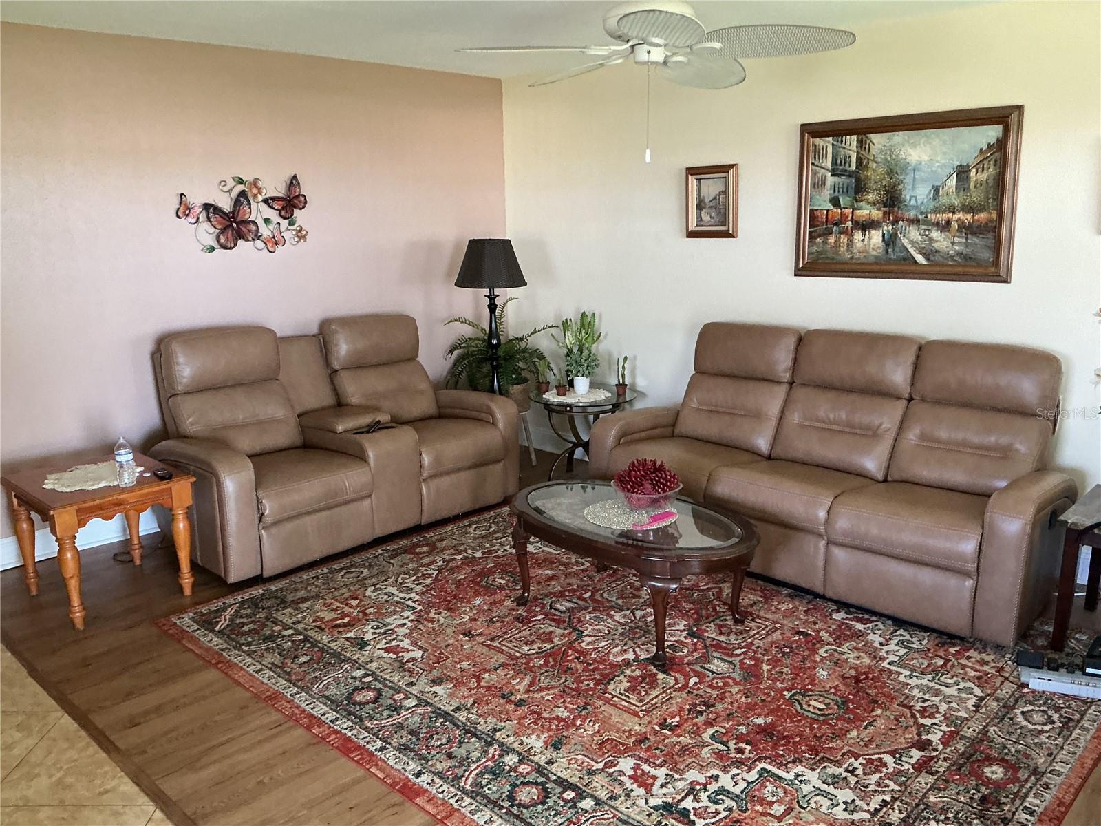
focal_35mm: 29
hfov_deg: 61.7
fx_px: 922
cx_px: 550
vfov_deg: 48.2
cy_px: 413
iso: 200
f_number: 1.8
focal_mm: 3
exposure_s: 1/60
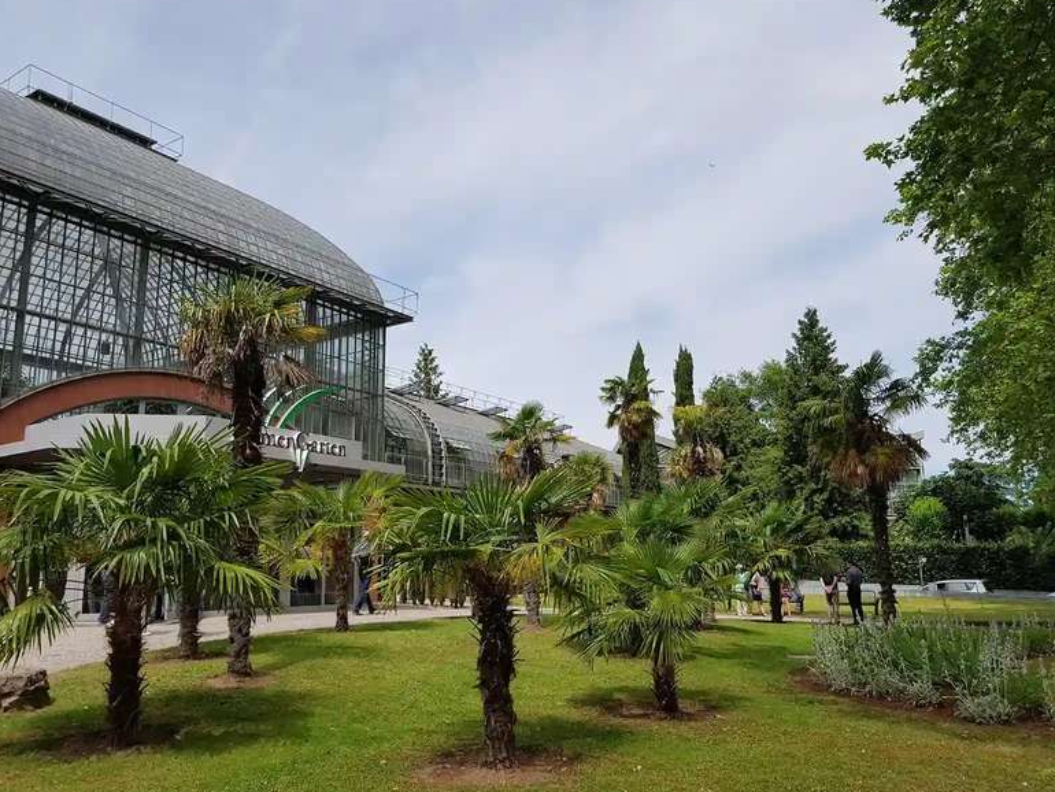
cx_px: 543
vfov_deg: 51.4
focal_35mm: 27
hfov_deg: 65.3
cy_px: 391
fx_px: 823
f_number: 1.7
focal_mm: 4.2
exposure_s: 1/2904
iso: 50
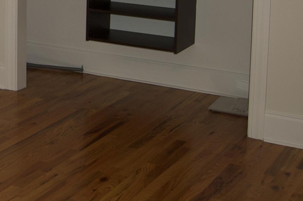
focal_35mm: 83
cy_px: -64
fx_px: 698
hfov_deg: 22.4
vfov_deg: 15.6
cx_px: -68
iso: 200
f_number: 3.5
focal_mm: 18
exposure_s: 1/60
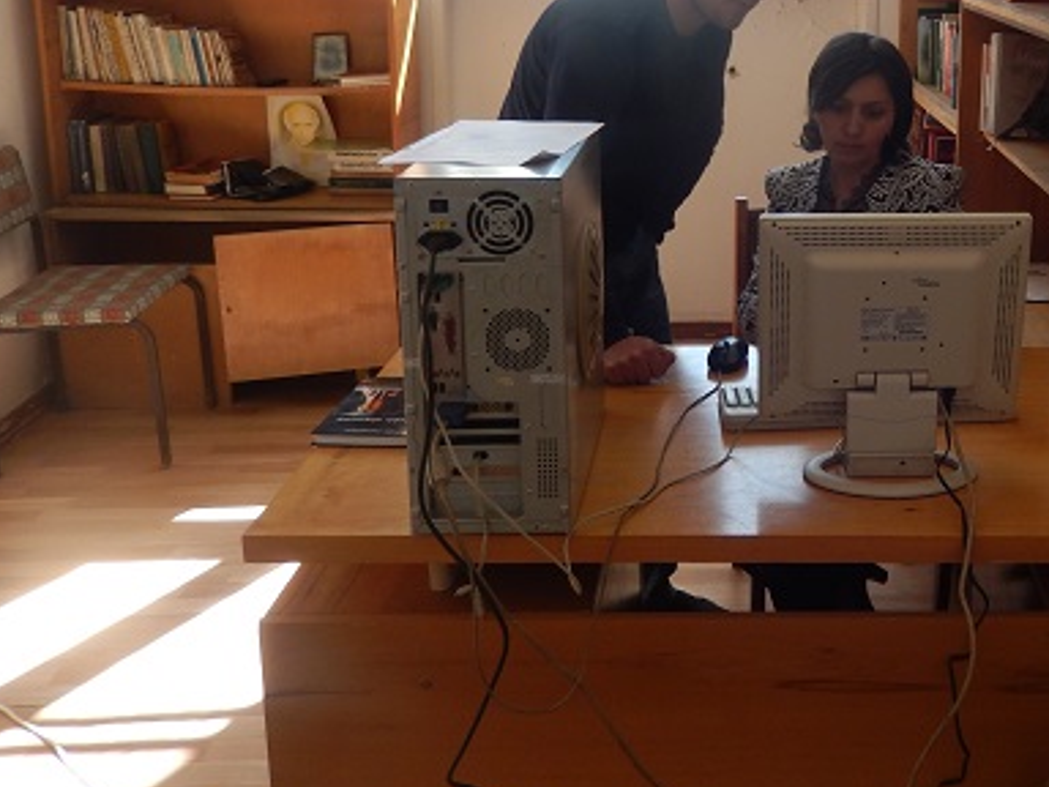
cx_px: 794
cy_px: 171
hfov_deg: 43.3
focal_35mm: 42
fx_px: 1273
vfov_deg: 33.5
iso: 125
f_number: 3.4
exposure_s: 1/100
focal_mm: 4.5
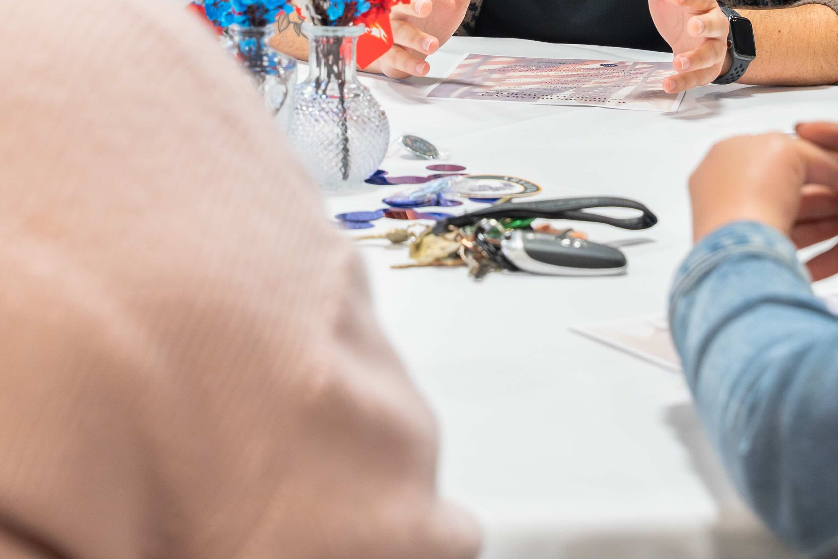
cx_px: 591
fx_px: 2915
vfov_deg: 10.7
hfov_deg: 16.3
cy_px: -205
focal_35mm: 125
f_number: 4
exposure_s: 1/80
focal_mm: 44.8
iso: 3200
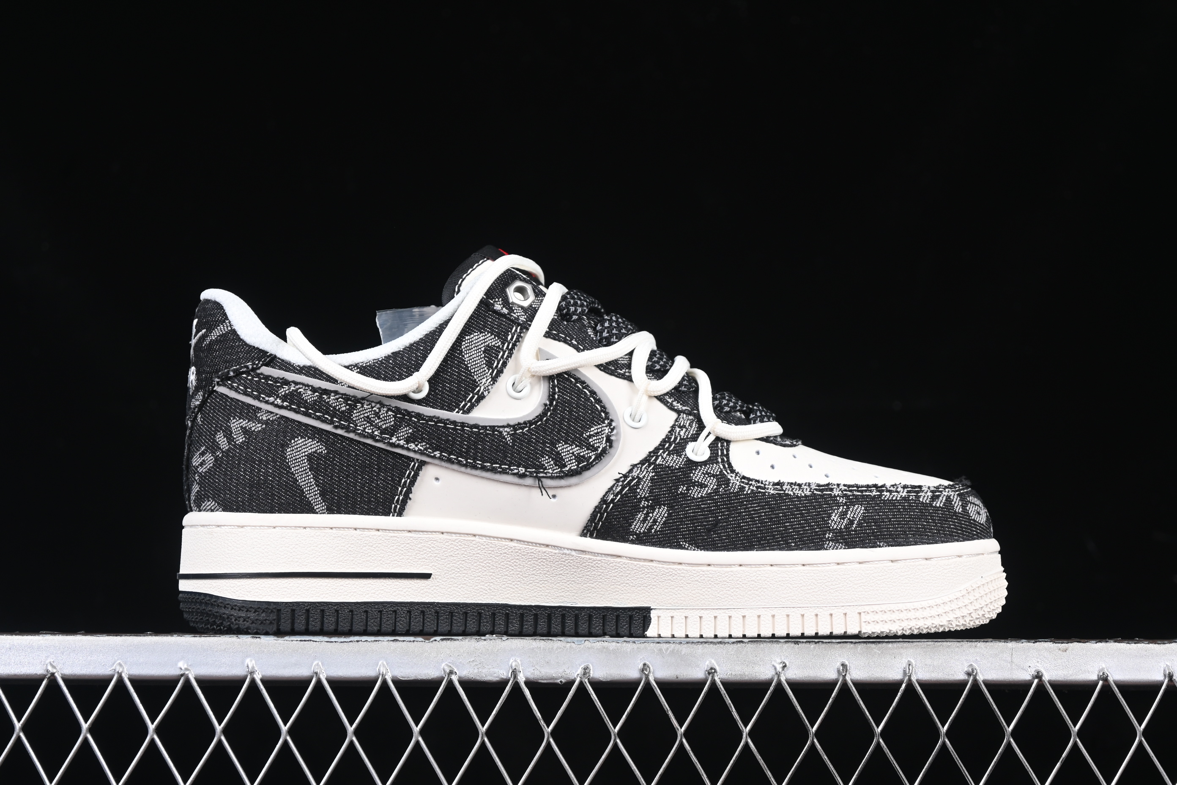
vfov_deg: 18.2
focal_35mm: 75
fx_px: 2452
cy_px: 392
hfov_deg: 27.0
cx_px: 588
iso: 160
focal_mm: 50
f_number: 6.3
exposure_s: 1/60
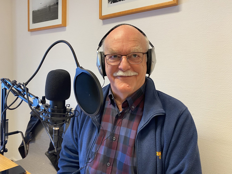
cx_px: 116
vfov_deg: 53.1
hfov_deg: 67.3
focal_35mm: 26
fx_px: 174
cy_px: 87
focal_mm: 4.25
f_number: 1.8
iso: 125
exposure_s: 1/50
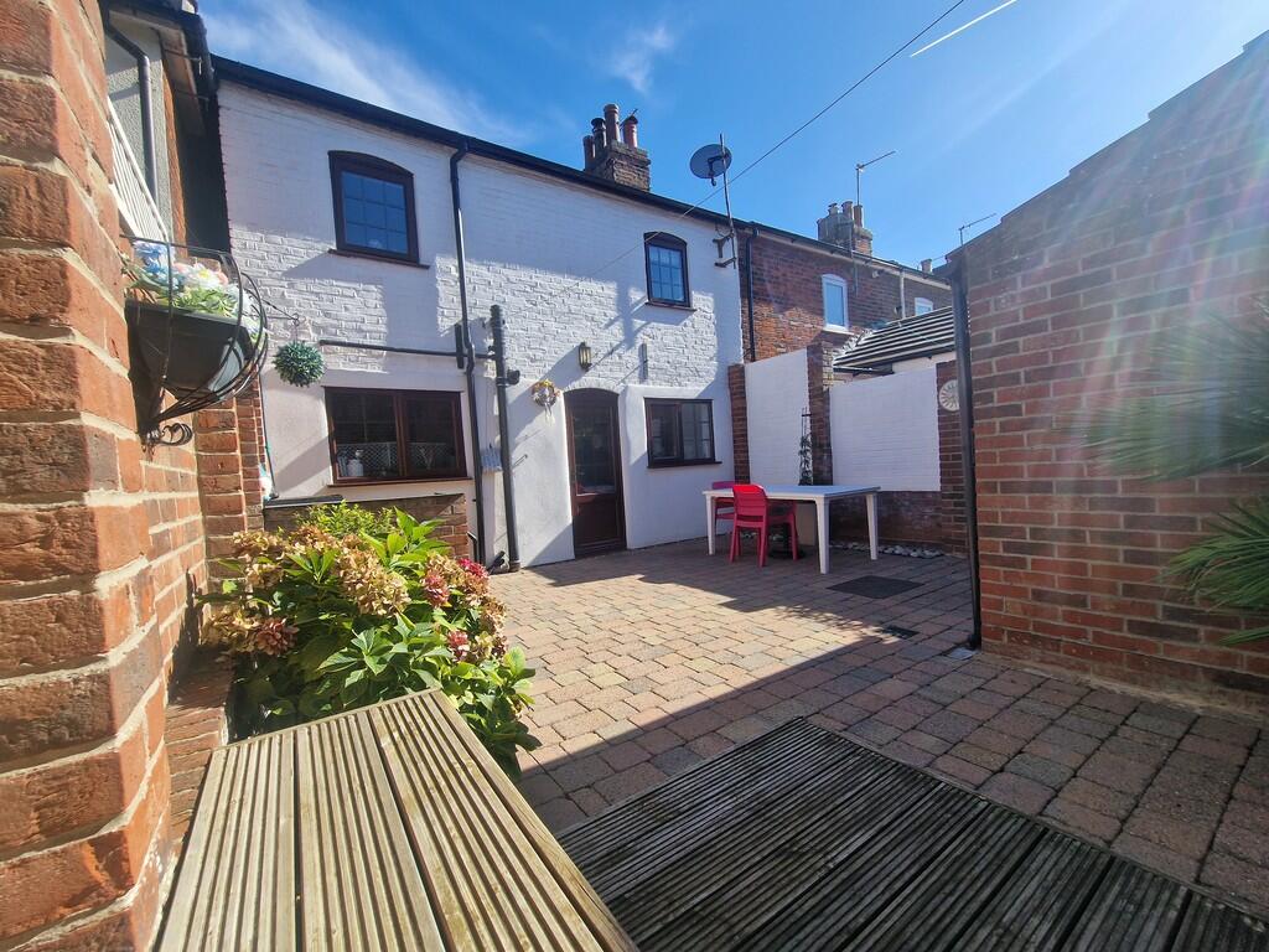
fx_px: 477
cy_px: 476
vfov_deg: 89.9
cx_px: 634
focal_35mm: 13
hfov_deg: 106.2
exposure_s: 1/1328
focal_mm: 2.2
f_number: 2.2
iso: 50
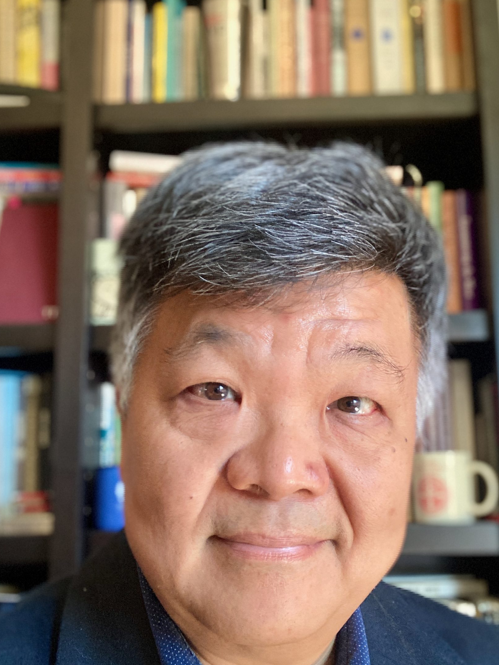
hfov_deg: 37.7
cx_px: 282
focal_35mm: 38
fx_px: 730
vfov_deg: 48.8
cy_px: 377
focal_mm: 2.87
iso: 200
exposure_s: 1/60
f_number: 2.2
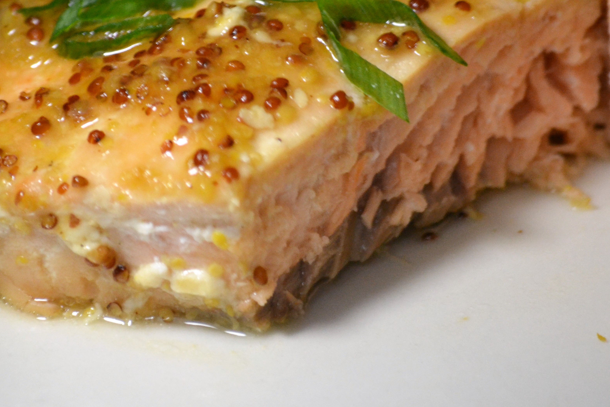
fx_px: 7472
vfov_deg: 3.1
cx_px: 219
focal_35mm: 441
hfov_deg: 4.7
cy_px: 140
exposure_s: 1/125
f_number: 5.6
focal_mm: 200
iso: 1800
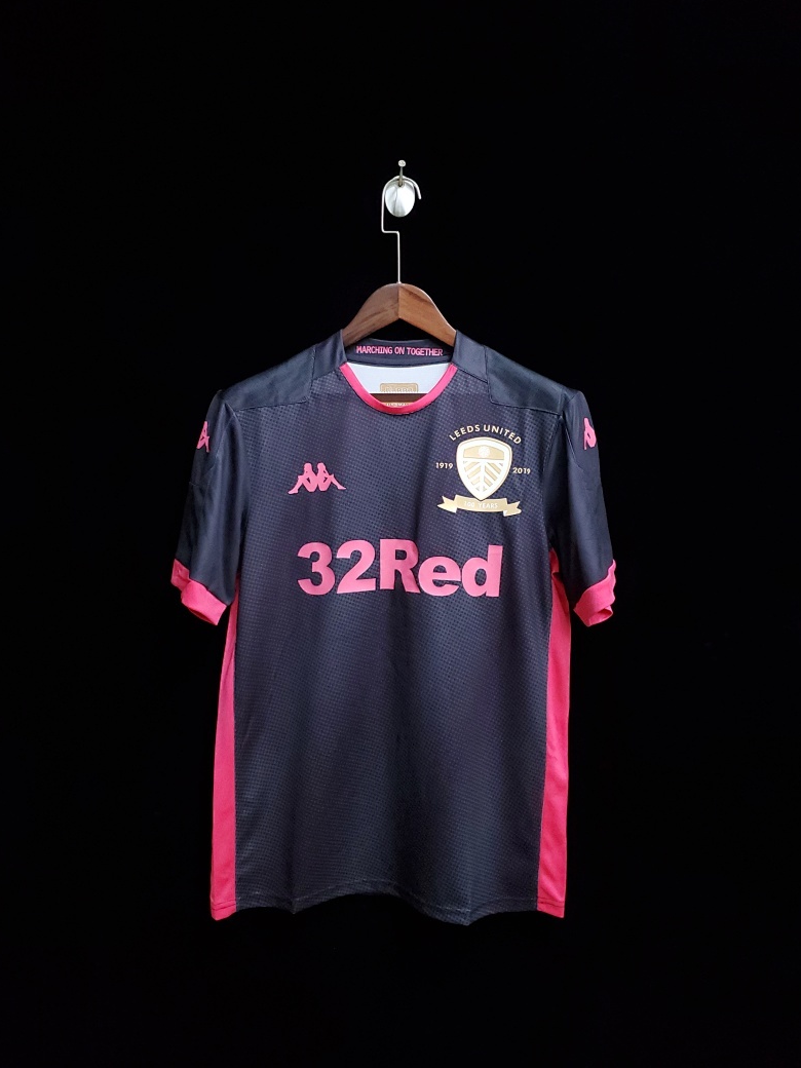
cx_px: 393
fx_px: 833
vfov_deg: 65.3
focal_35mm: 27
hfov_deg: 51.4
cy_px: 514
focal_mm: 4.3
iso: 500
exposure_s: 1/30
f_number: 1.5
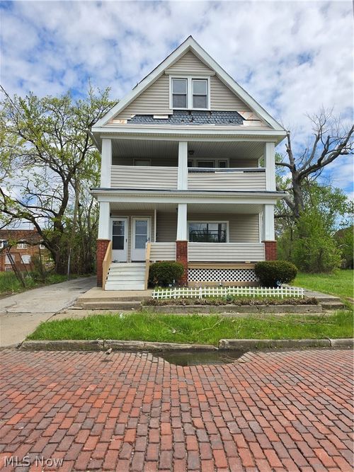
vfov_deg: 73.9
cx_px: 177
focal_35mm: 23
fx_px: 314
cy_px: 236
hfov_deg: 58.9
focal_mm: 6.5
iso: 64
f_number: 1.4
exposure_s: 1/7058
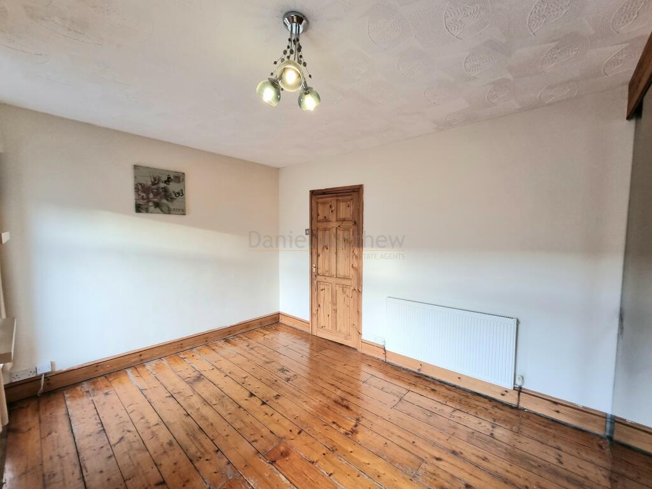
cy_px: 244
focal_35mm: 13
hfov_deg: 106.2
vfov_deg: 89.9
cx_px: 326
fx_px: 245
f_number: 2.2
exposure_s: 1/50
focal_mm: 2.2
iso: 100
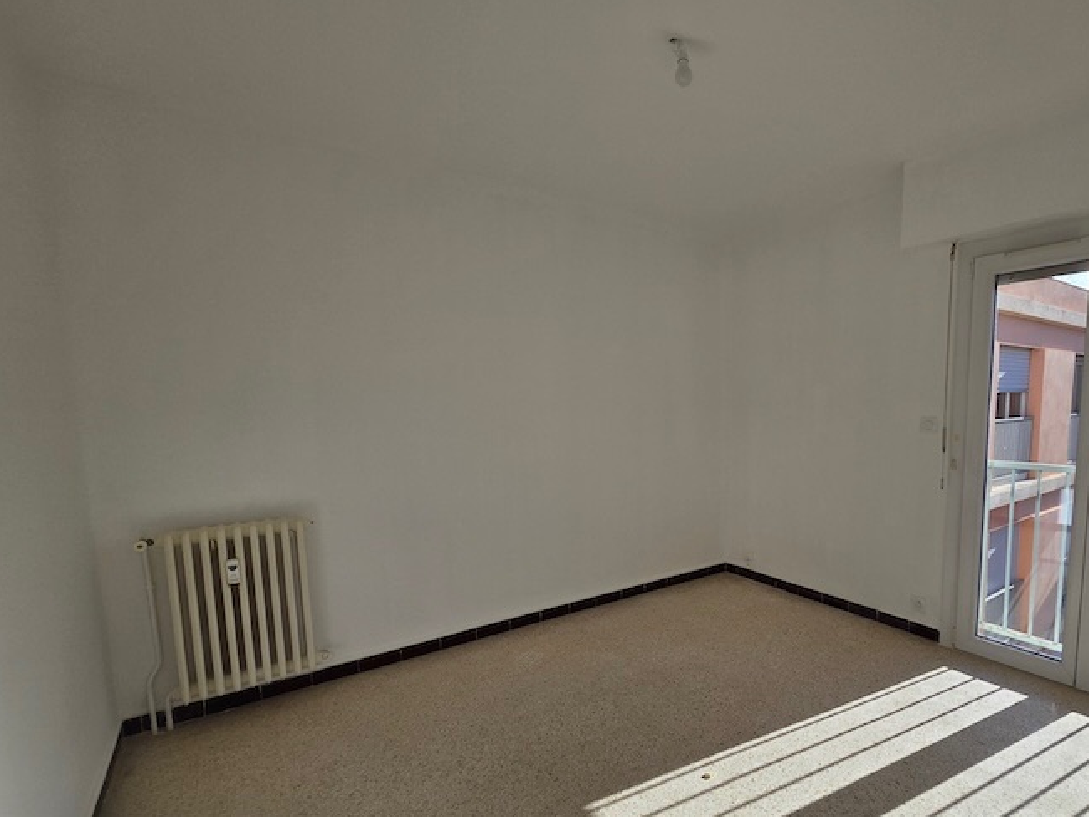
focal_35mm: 16
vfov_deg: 77.7
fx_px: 504
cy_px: 465
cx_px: 665
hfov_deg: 93.0
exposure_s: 1/2000
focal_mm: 2.2
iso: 64
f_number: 2.2
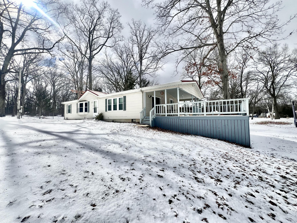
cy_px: 112
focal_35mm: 13
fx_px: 112
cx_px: 148
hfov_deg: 106.2
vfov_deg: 89.9
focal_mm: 1.57
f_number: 1.8
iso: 32
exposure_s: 1/3534
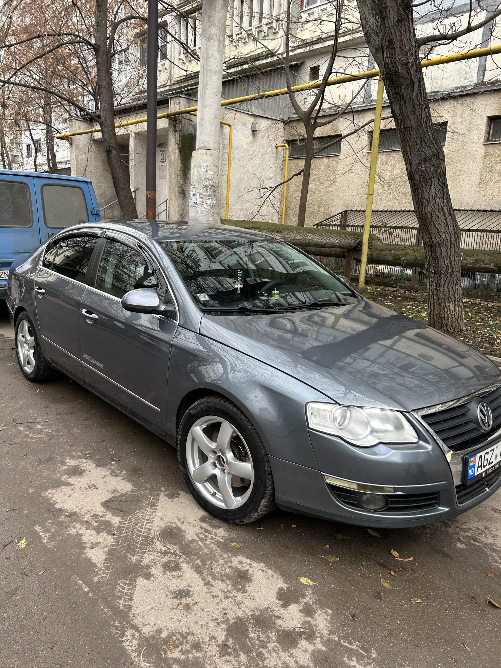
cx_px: 250
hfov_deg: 53.1
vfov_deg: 67.3
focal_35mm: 26
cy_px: 334
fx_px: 502
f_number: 1.5
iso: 50
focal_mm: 5.7
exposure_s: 1/340
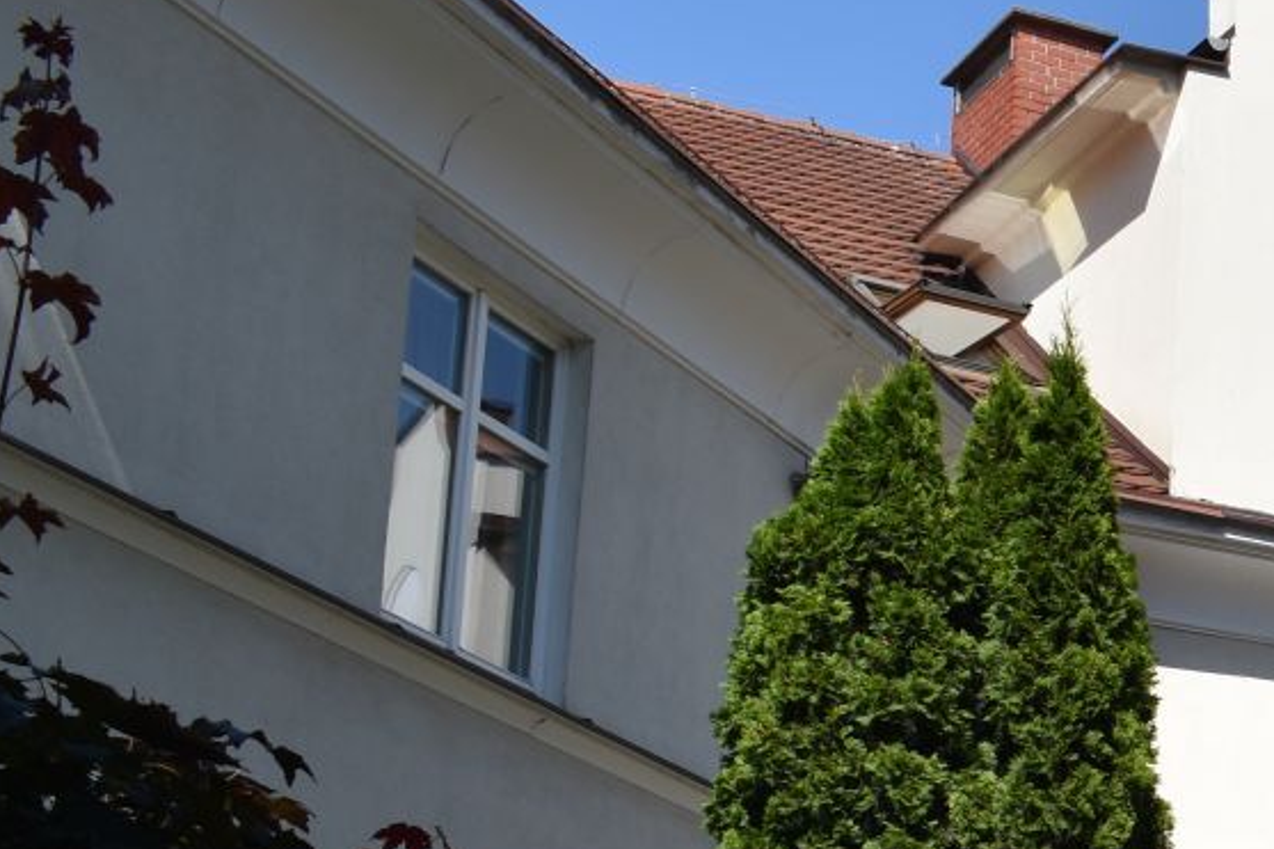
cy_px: 975
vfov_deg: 13.8
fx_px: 3432
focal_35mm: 97
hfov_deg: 19.0
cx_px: 1779
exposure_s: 1/250
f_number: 8
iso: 100
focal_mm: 20
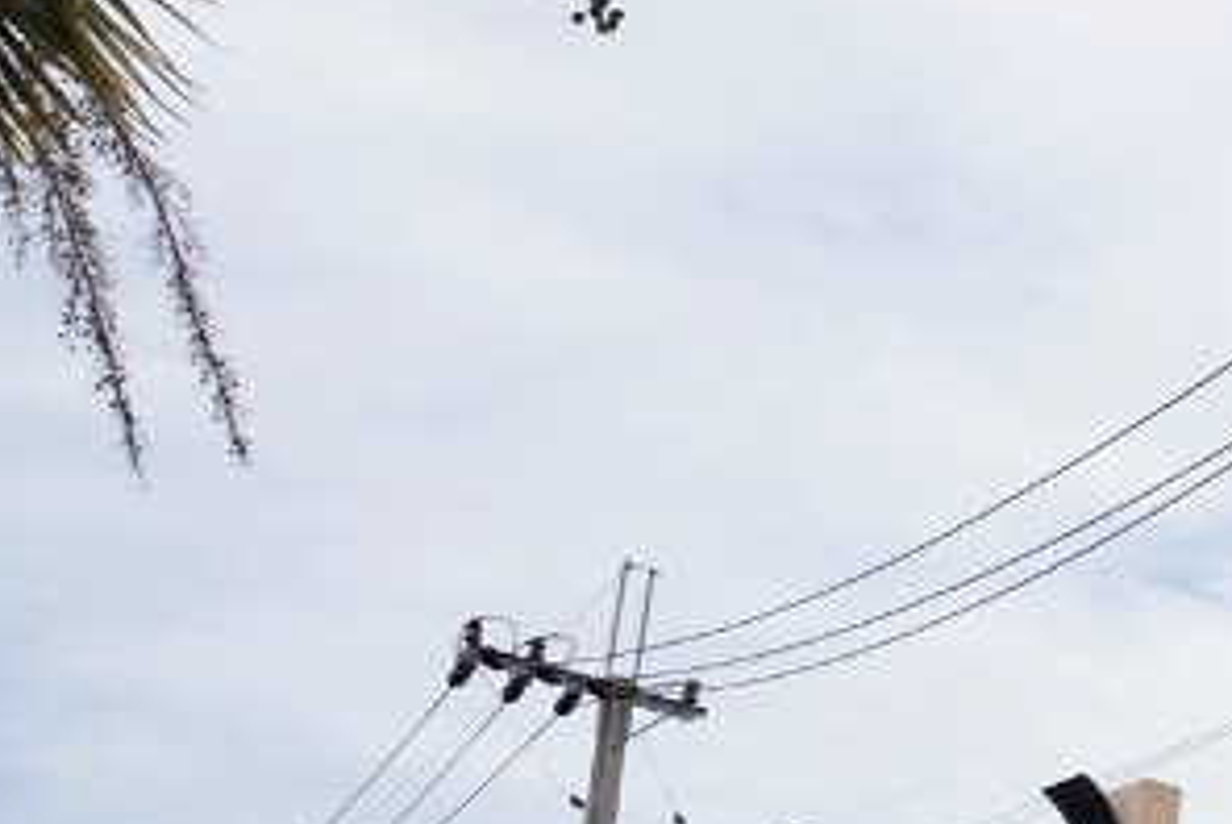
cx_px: 2039
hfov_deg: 20.1
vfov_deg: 16.7
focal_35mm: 81
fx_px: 2775
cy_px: 737
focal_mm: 16
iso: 100
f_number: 16
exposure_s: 1/60
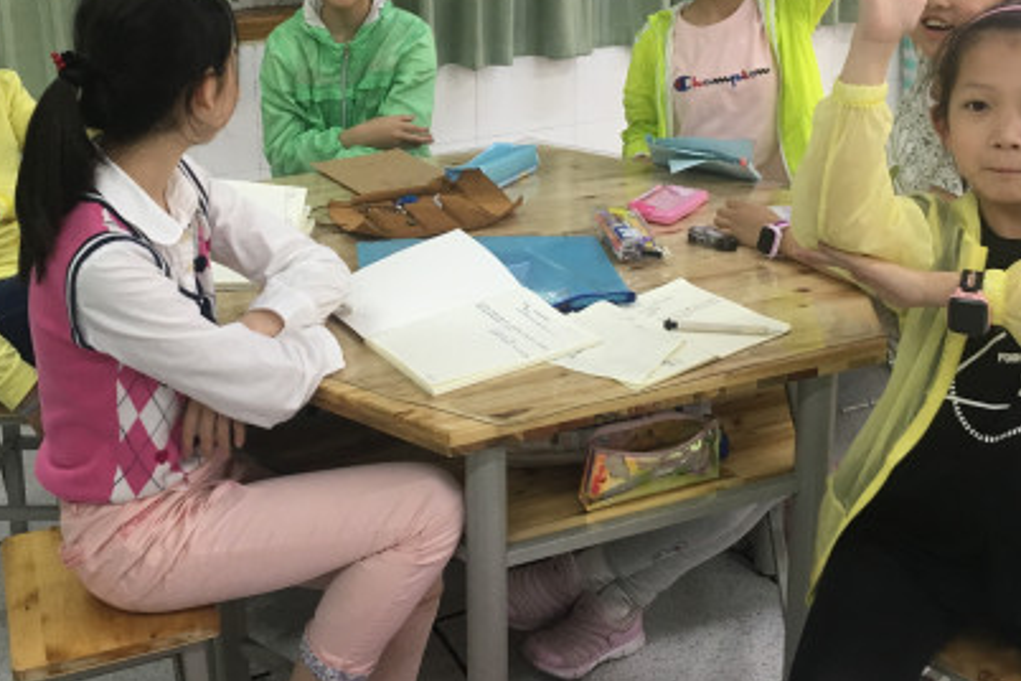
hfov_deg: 43.6
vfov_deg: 29.3
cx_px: 483
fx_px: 1276
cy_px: 147
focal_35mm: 45
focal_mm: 4.15
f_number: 2.2
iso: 125
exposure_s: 1/33
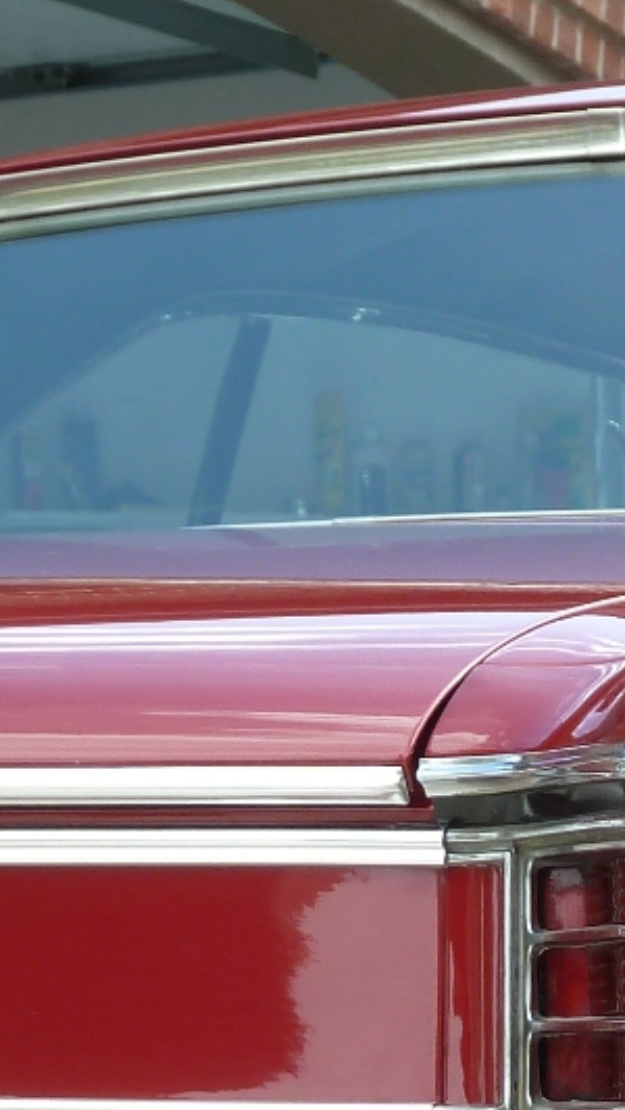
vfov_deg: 11.0
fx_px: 5684
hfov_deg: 6.2
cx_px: 1148
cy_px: 1137
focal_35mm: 193
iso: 80
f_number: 3.9
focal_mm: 9.7
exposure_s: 1/125
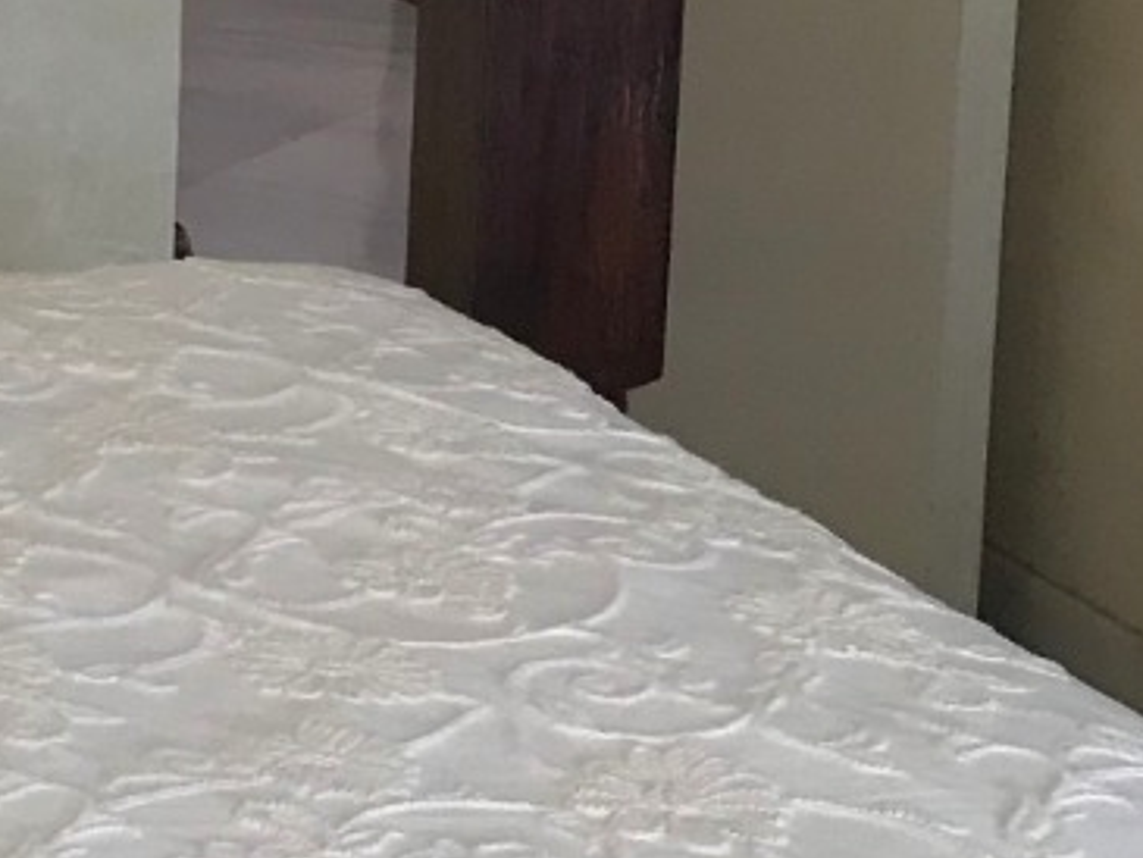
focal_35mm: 115
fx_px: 3798
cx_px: -1181
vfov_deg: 12.6
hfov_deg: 14.2
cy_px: -102
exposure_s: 1/33
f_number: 1.8
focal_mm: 3.99
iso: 20
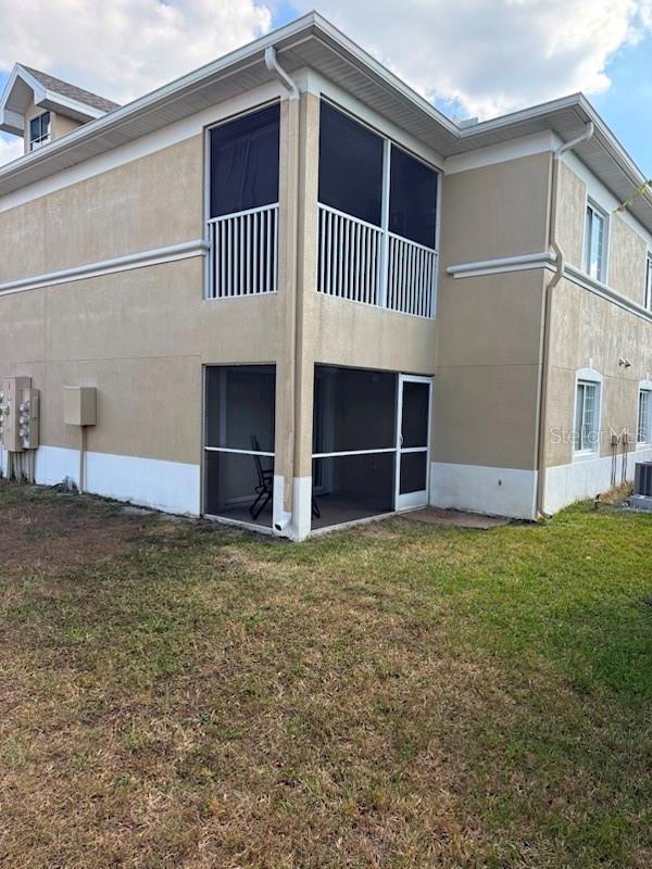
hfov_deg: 56.8
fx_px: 603
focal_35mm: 24
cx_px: 326
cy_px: 434
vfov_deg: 71.6
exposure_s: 1/1211
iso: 100
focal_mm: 6.76
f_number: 1.78
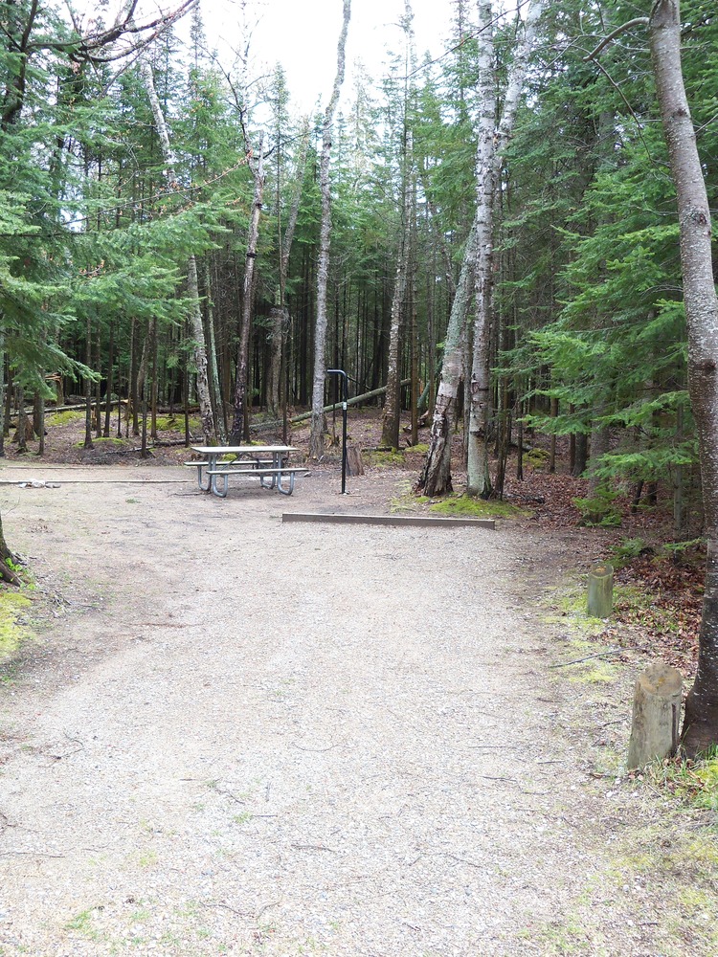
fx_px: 968
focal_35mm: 35
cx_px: 359
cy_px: 478
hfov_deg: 40.7
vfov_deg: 52.6
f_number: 3.5
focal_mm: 6.2
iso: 100
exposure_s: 1/125
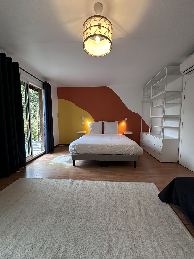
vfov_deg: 102.1
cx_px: 97
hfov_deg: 85.7
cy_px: 130
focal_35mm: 14
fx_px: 105
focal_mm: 2.22
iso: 320
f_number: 2.2
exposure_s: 1/100
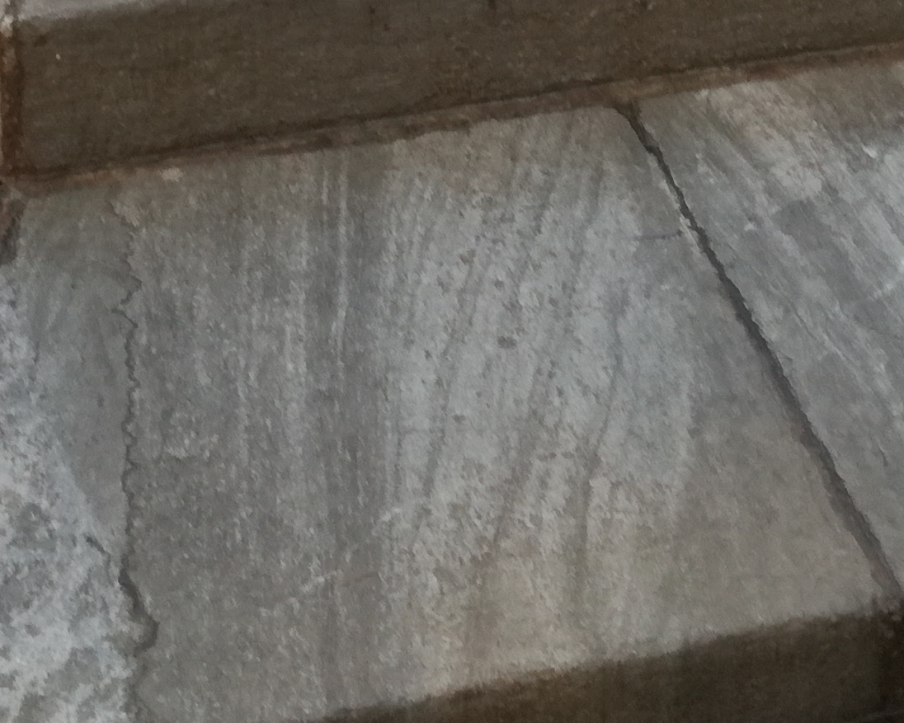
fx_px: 2676
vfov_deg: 14.2
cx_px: 264
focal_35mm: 100
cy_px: -441
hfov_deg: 19.1
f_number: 2
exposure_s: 1/50
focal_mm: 3.79
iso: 100
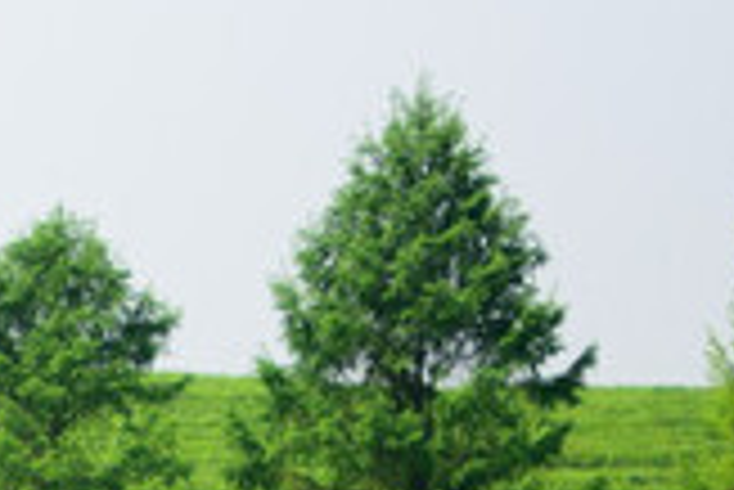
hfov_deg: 5.5
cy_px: 124
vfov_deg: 3.7
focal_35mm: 368
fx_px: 7510
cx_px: -680
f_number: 1.4
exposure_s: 1/8000
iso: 100
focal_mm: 50
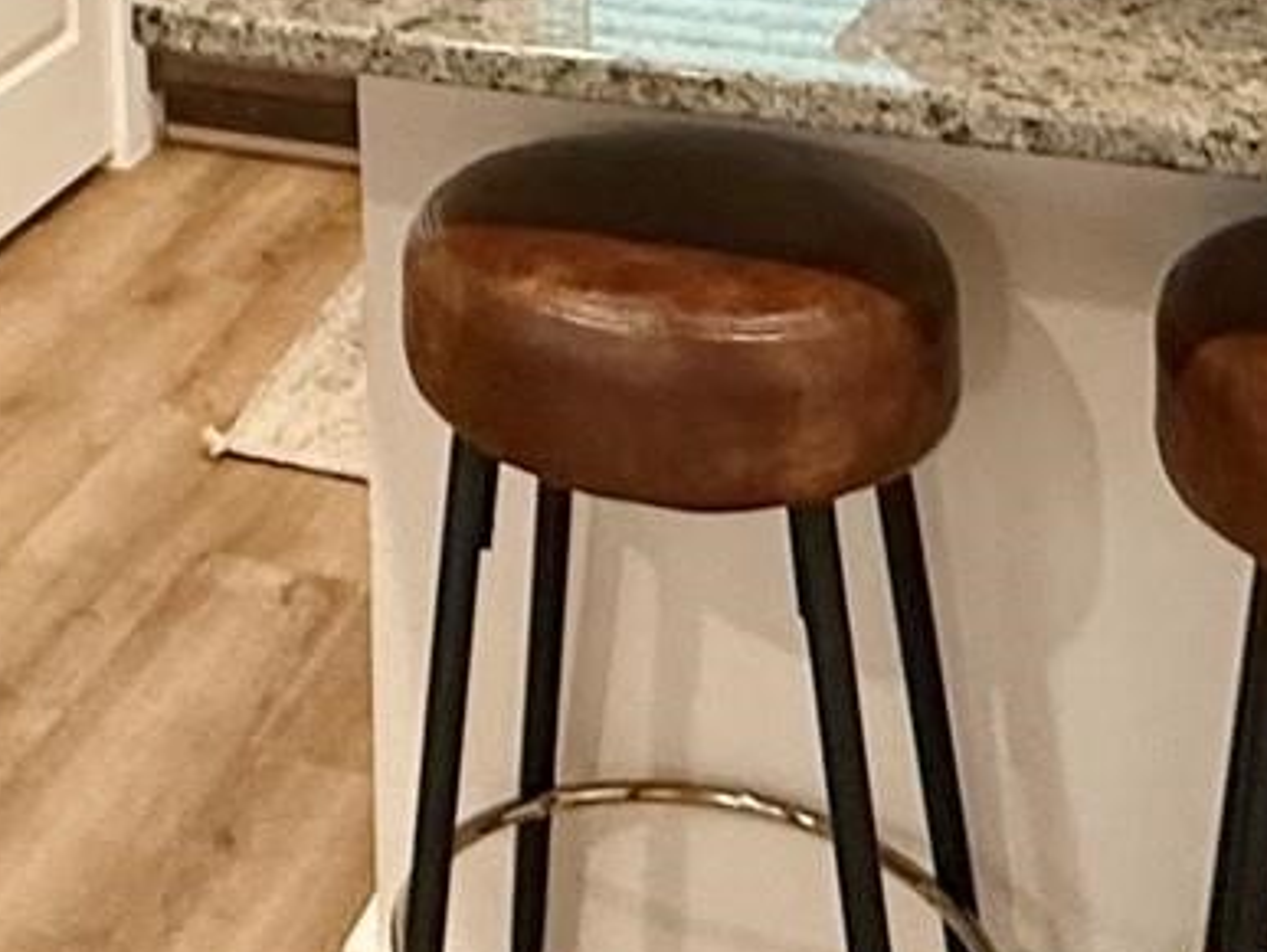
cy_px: -625
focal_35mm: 74
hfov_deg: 24.8
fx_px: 2711
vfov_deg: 17.2
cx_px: -52
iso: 320
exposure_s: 1/60
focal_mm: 2.22
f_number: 2.2
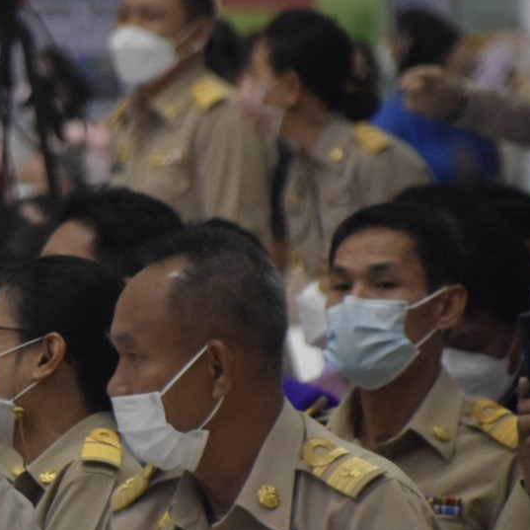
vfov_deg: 2.1
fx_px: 14655
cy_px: 373
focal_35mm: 846
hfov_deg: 2.1
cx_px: -204
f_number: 6.3
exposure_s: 1/400
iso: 4000
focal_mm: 220
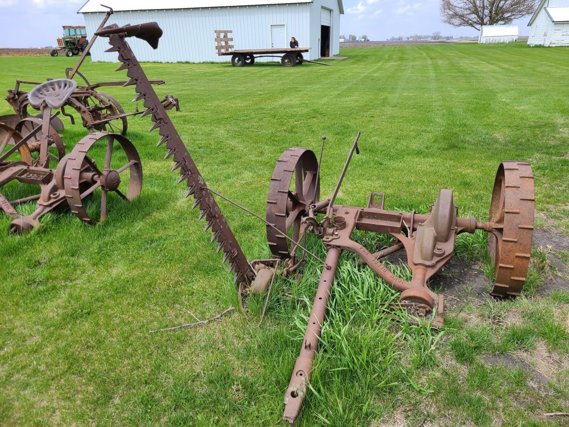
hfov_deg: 67.3
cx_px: 284
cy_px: 214
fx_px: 427
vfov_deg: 53.1
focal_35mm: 26
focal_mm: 5.4
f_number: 1.8
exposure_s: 1/1052
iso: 40
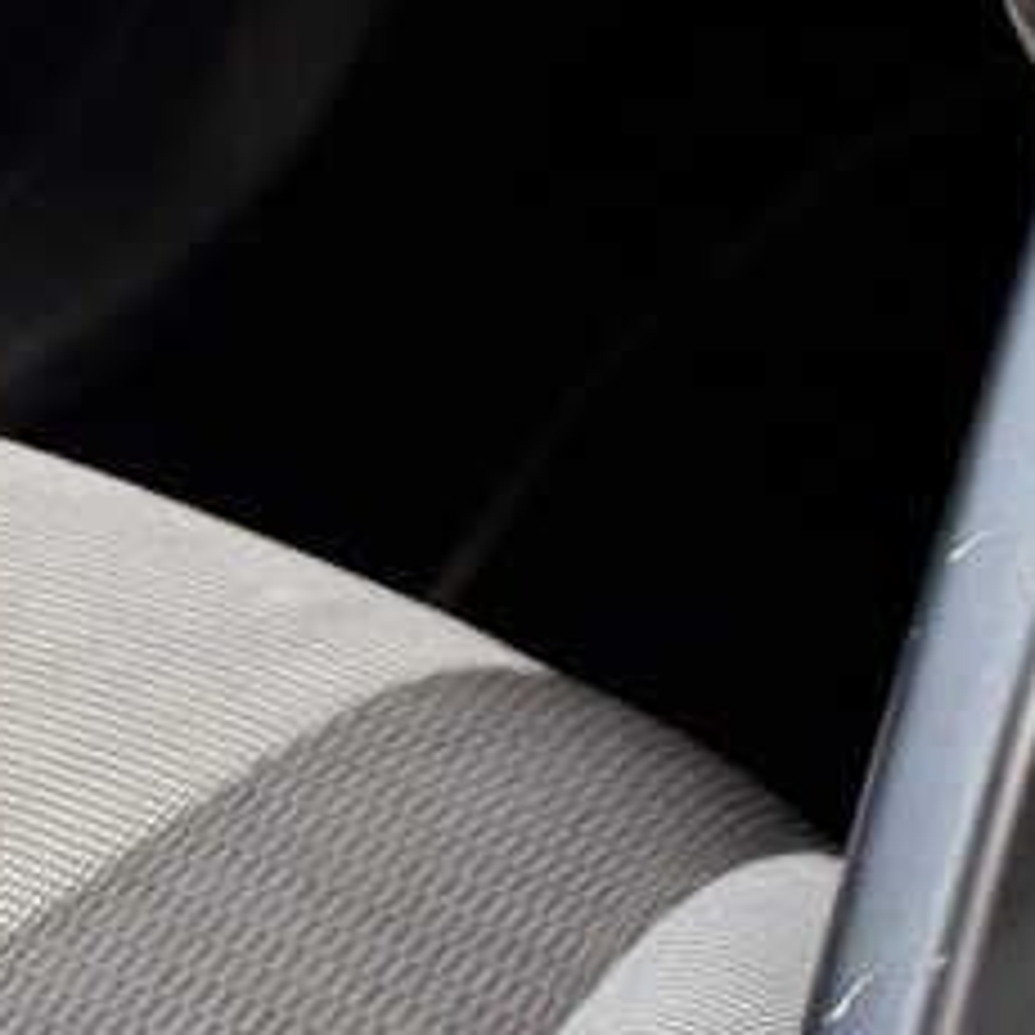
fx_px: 3992
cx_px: 2601
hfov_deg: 11.7
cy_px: -9
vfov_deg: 14.5
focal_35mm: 118
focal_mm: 6.76
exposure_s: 1/121
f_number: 1.78
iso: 100
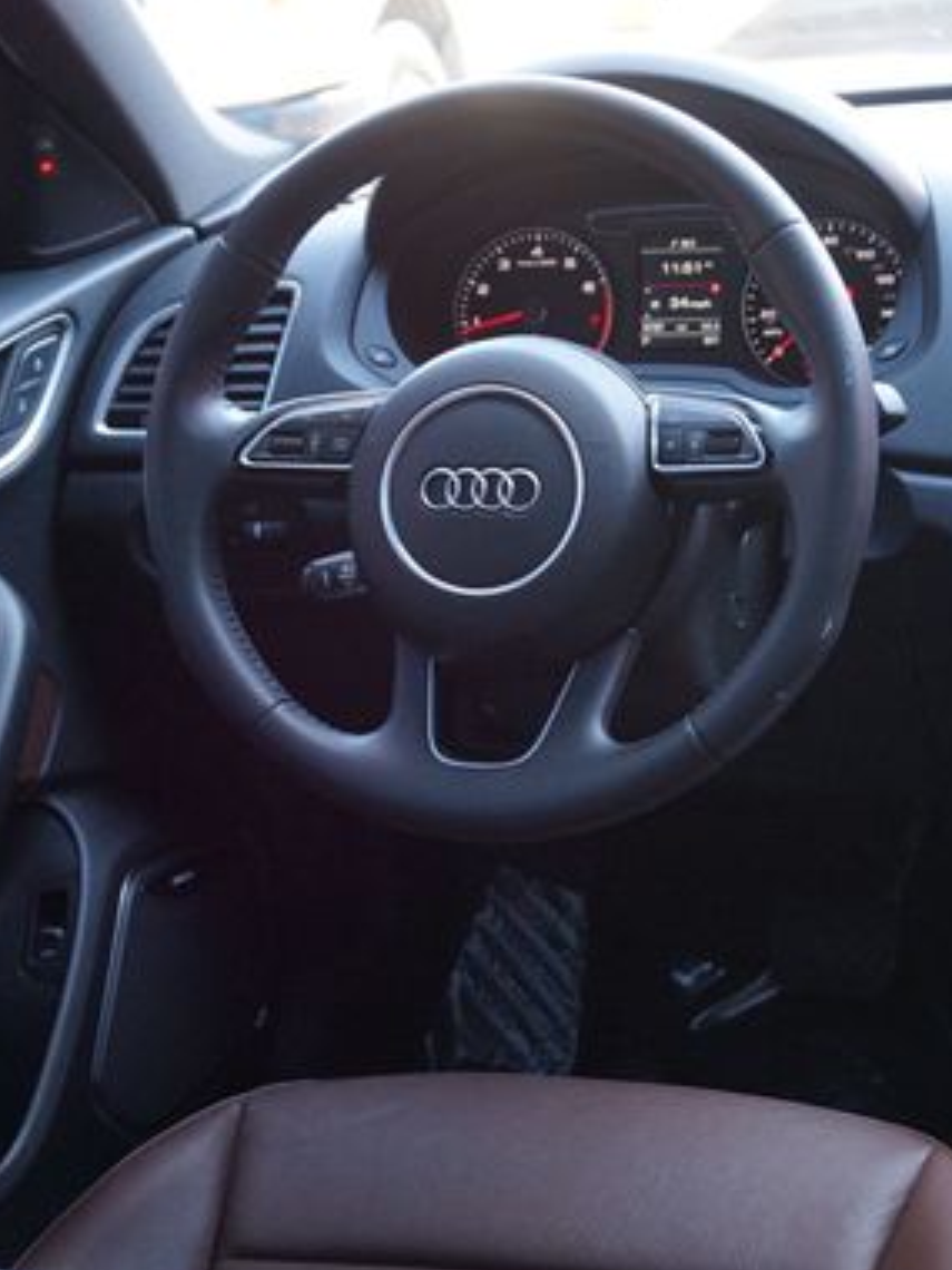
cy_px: 645
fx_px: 2046
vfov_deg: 34.5
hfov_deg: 25.7
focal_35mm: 56
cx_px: 762
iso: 640
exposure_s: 1/60
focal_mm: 23
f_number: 4.5
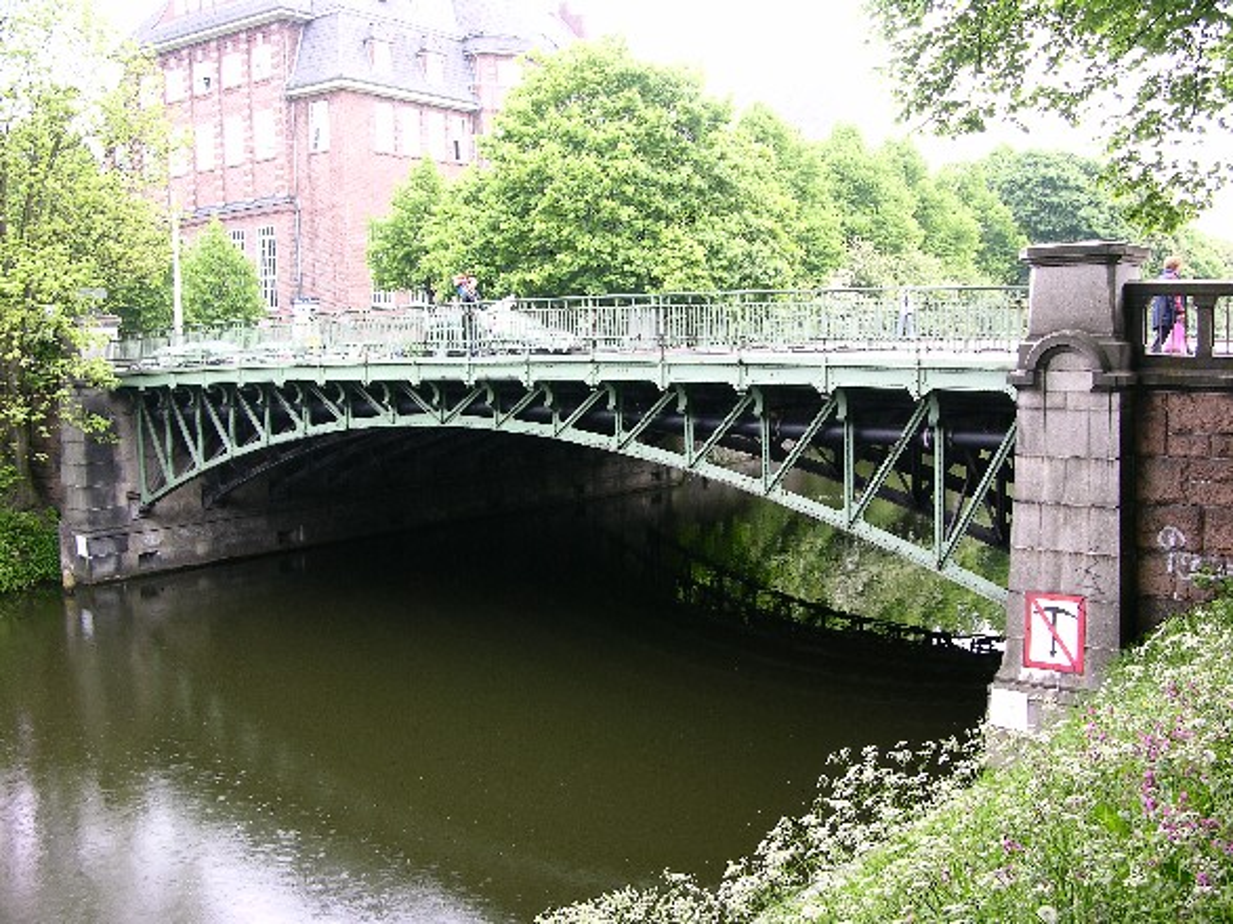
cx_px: 616
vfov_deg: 40.7
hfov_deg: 52.6
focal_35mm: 35
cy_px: 462
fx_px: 1246
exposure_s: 1/29.6
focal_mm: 8.9
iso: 50
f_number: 3.5
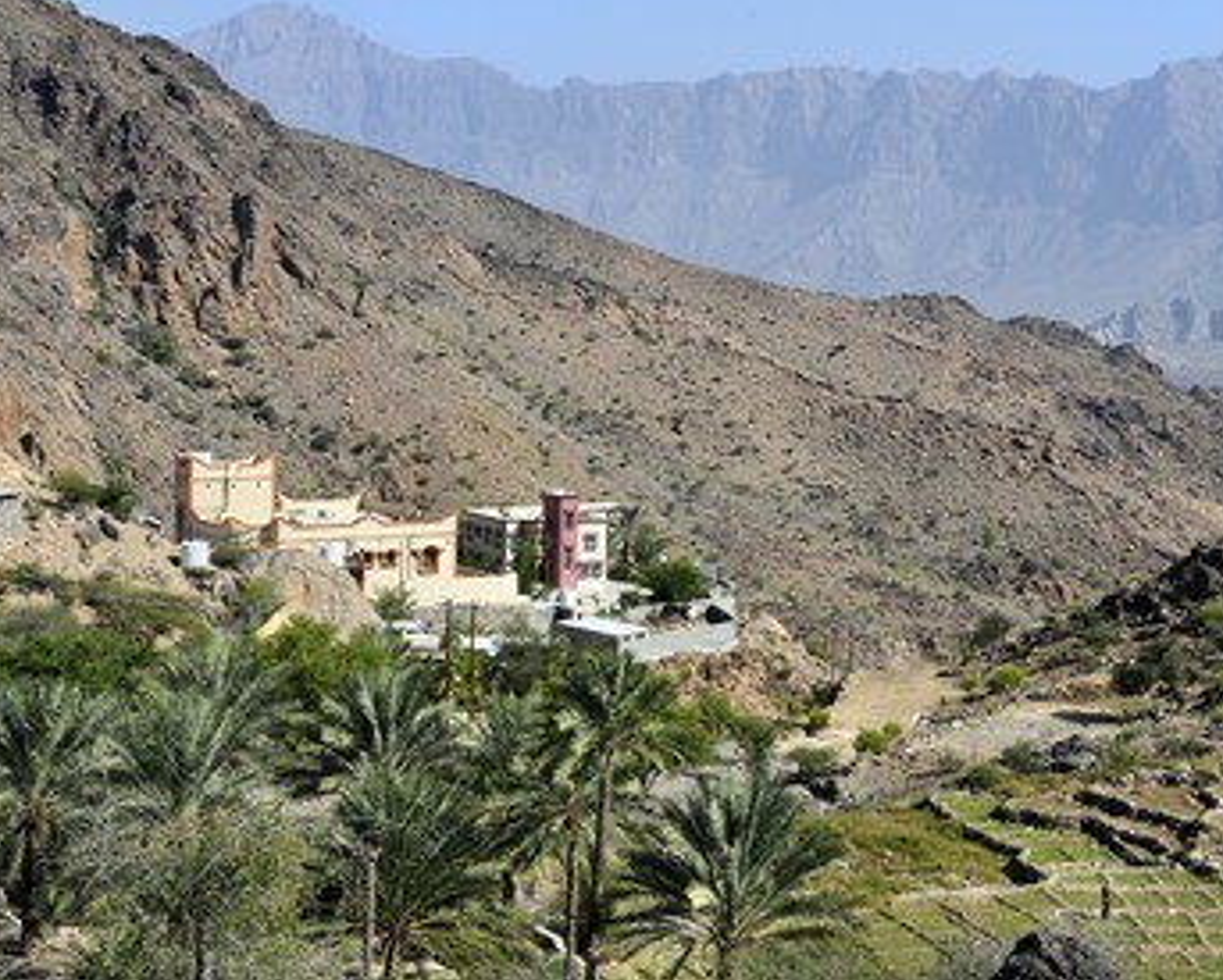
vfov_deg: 22.2
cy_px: 488
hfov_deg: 27.4
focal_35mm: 69
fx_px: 2500
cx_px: 736
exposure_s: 1/400
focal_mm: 60
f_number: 11
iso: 200
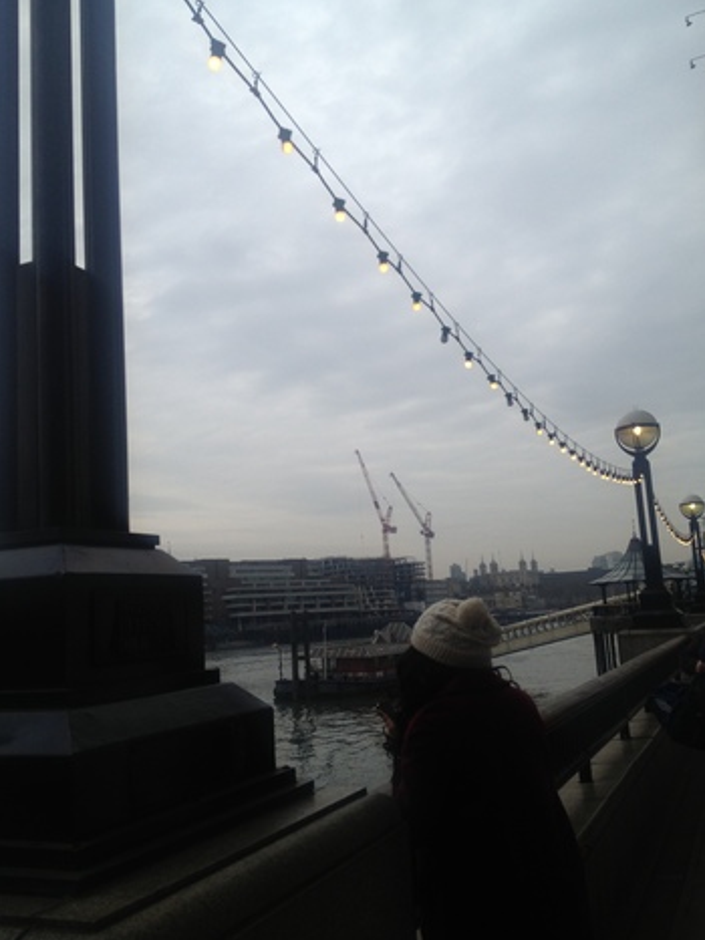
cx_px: 361
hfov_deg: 39.6
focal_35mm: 36
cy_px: 479
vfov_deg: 51.4
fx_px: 978
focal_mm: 4.28
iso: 50
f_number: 2.4
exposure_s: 1/811
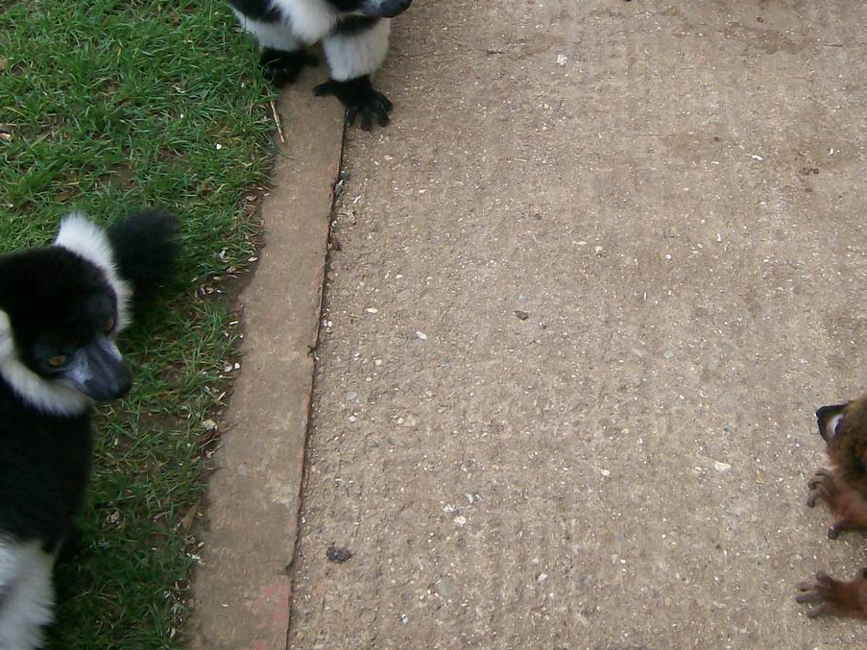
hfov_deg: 31.1
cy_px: 180
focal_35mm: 62
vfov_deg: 23.5
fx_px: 1553
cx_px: 535
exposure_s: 1/176
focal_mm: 5.8
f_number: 2.8
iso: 80
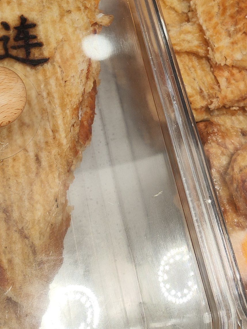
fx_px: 542
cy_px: -22
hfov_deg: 25.7
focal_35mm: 57
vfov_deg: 30.6
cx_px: 115
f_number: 1.8
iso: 50
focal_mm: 4.68
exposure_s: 1/556
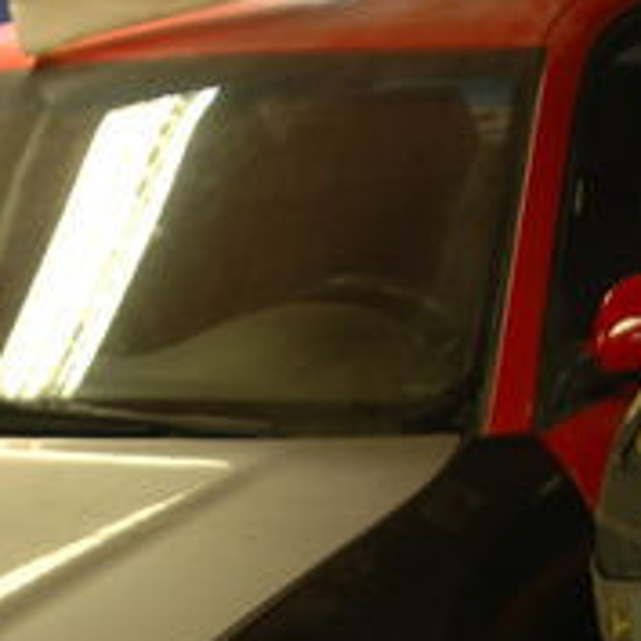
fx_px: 2703
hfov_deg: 13.3
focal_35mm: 129
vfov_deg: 13.2
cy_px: 732
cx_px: -62
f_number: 3.5
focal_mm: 28
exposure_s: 1/10
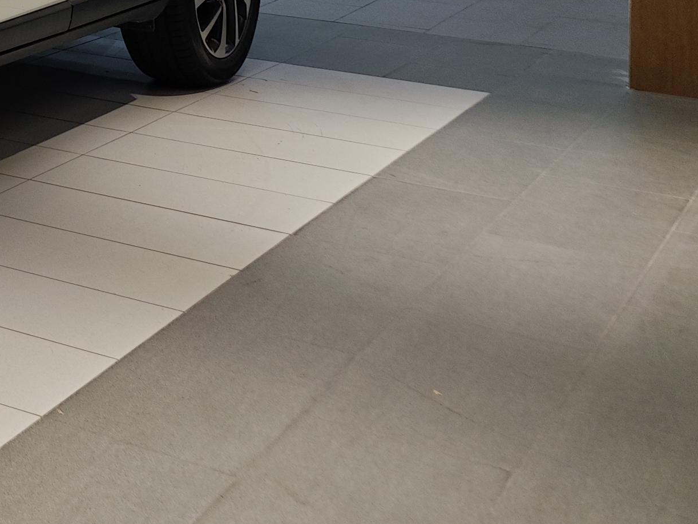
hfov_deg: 20.5
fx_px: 1553
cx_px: -433
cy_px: -225
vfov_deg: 17.5
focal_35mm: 77
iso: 50
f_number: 1.9
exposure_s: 1/102
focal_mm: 8.7
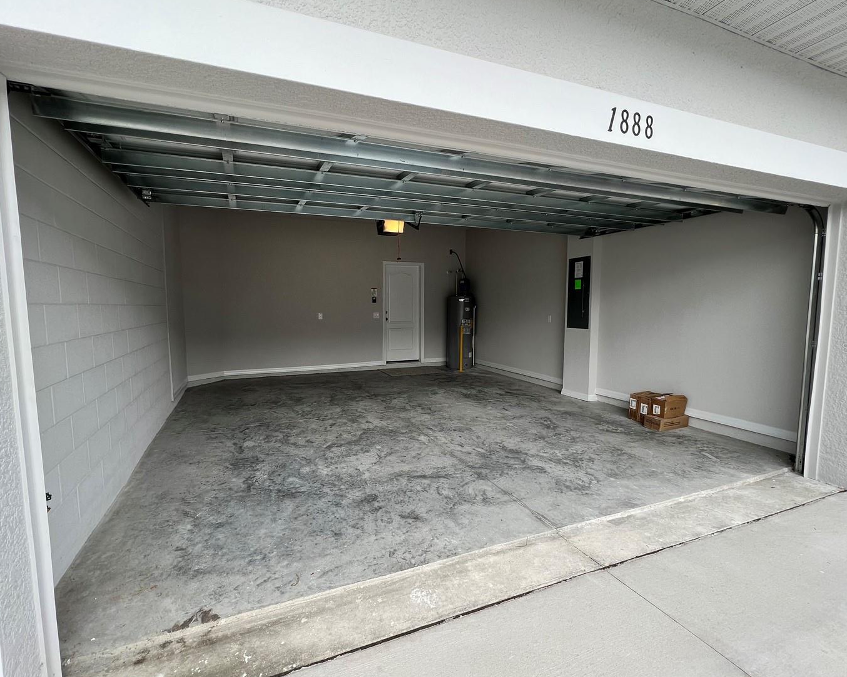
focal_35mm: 15
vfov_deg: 84.0
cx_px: 401
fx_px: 376
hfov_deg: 96.7
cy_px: 348
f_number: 1.8
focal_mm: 1.57
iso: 32
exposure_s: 1/180
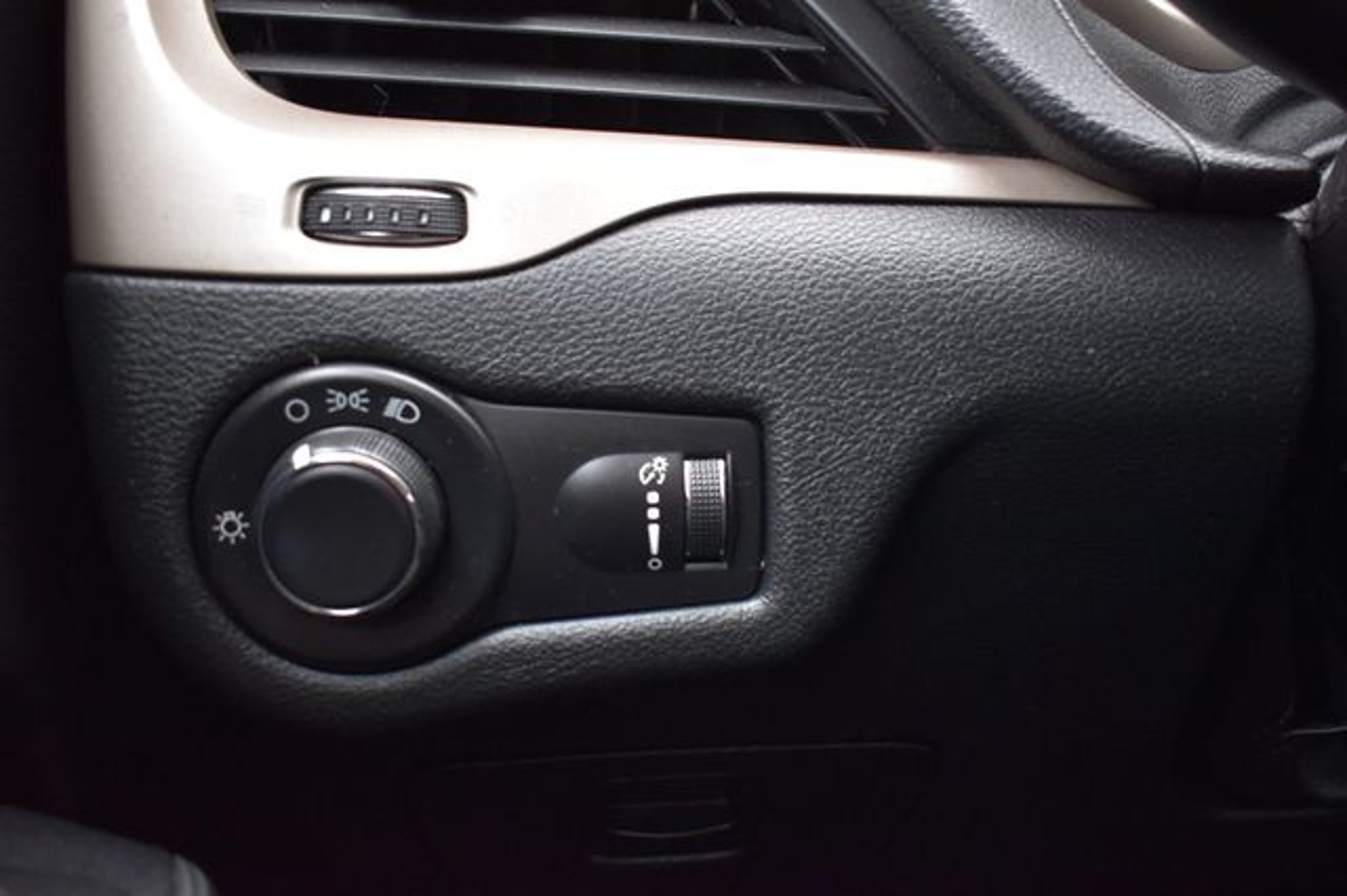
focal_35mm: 34
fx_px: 1290
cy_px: 448
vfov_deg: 38.3
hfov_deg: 55.1
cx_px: 674
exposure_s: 1/13
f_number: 3.8
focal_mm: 23
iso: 1600
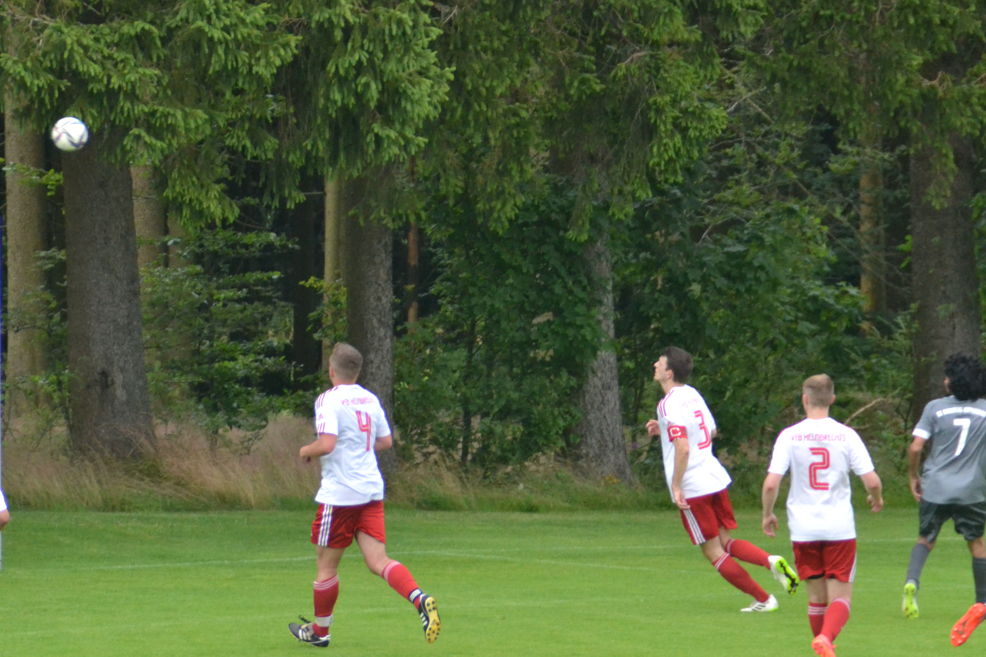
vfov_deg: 3.9
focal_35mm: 357
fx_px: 9777
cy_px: 390
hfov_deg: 5.8
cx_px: 412
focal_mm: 150
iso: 2000
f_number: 6.3
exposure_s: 1/500
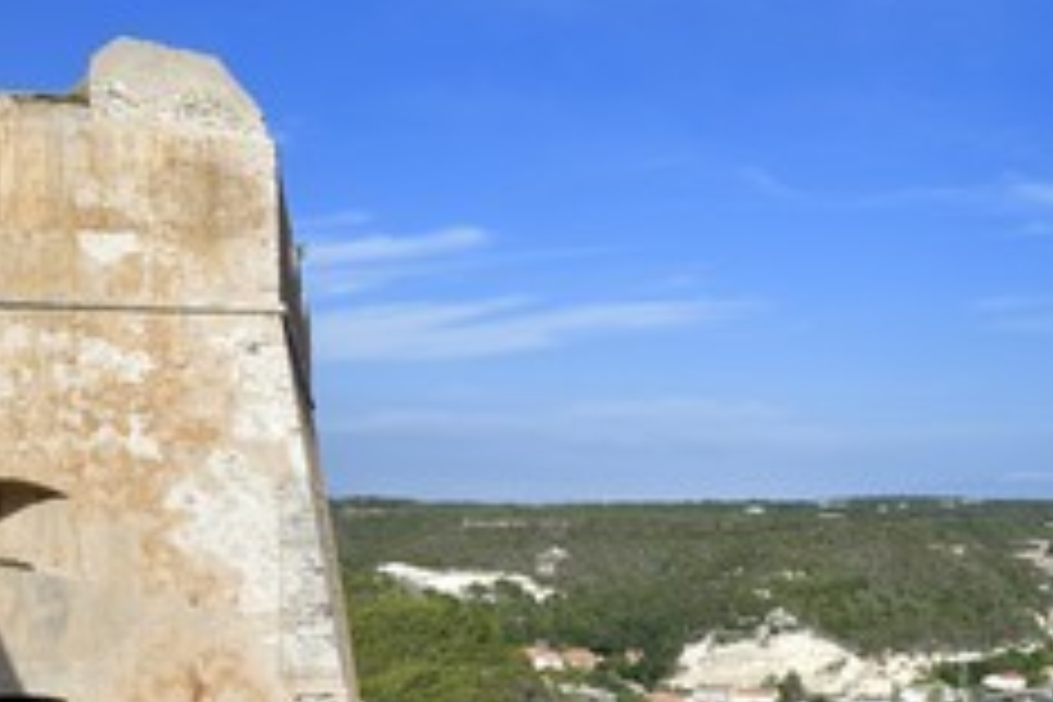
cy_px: 598
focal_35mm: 52
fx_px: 1521
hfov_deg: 37.7
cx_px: 724
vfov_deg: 25.4
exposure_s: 1/160
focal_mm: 29
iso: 200
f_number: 16
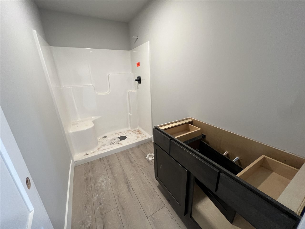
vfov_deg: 89.9
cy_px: 114
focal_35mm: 13
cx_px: 152
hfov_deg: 106.2
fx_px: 115
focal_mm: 1.57
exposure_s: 1/60
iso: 250
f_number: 1.8
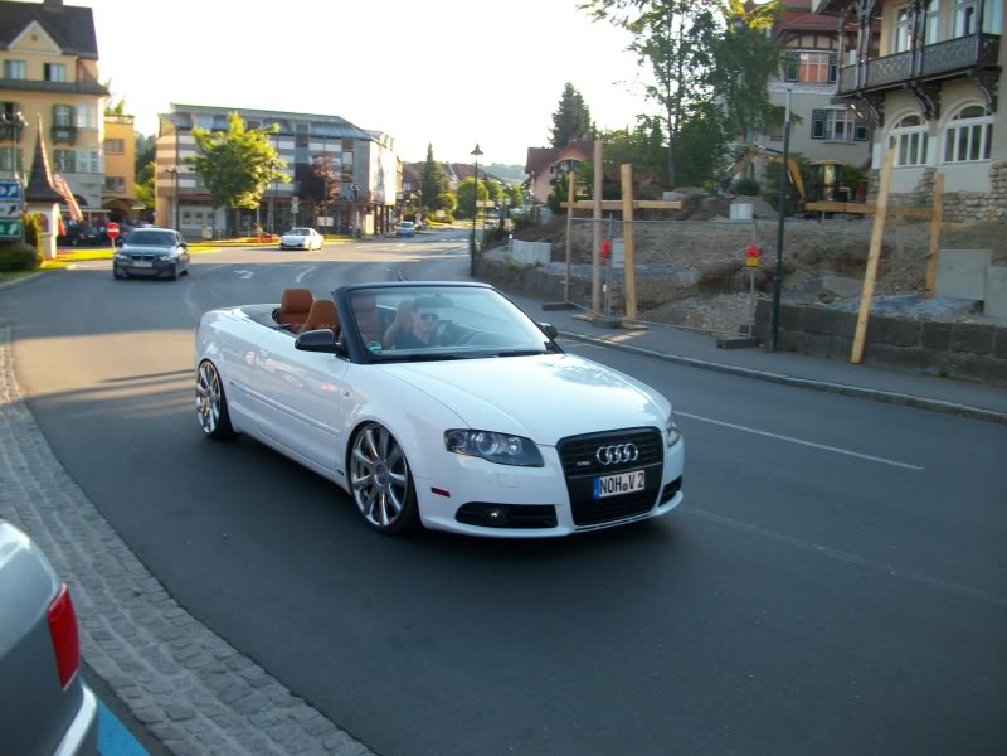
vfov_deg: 41.8
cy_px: 378
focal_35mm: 34
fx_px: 989
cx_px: 504
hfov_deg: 54.0
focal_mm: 5.7
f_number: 2.9
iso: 80
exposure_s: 1/239
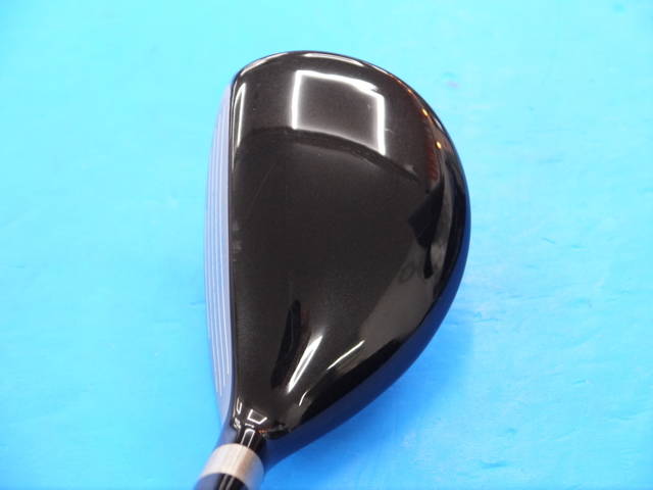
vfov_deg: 17.6
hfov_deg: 23.3
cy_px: 245
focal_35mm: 84
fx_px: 1585
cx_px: 326
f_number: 5.6
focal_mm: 42
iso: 800
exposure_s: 1/50
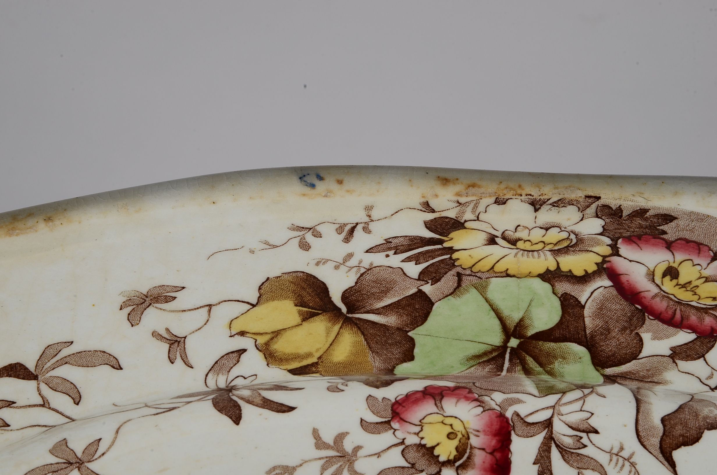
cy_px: 238
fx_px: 3130
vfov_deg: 8.7
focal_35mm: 158
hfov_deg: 13.1
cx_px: 358
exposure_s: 1/125
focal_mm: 105
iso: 100
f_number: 22
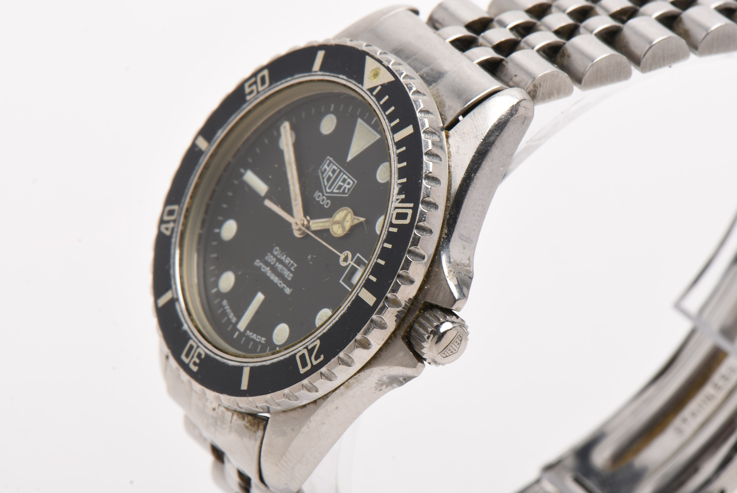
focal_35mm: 128
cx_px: 368
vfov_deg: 10.8
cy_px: 246
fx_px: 2612
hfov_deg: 16.1
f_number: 20
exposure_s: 1/125
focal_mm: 85
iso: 100
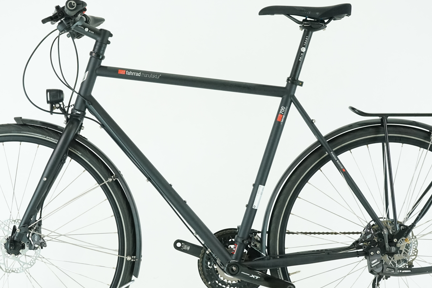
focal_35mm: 99
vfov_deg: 13.8
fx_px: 1188
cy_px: 172
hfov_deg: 20.6
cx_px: 205
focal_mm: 68
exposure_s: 1/200
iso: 3200
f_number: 7.1
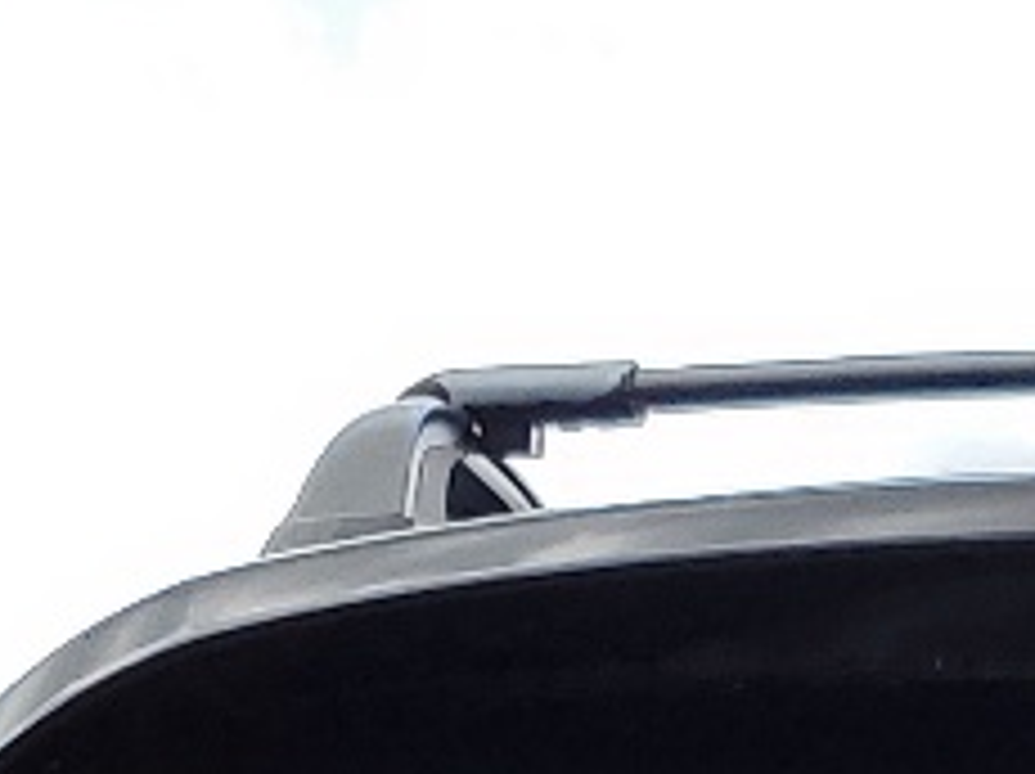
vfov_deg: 7.2
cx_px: 1598
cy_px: 2439
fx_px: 5406
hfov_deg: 10.5
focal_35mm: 181
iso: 50
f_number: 1.5
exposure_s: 1/1250
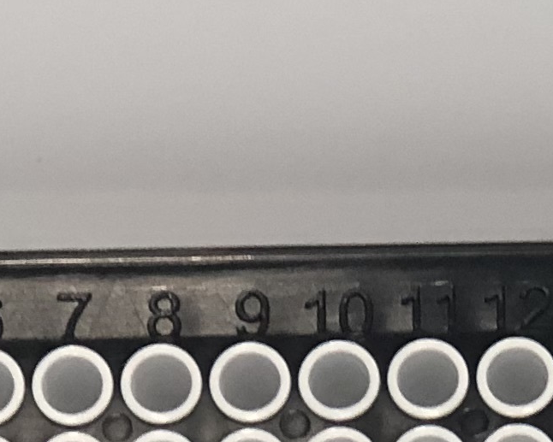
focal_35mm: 347
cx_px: 557
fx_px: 5680
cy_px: 1058
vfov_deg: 4.4
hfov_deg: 5.6
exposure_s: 1/33
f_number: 2.8
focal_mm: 6.6
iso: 100
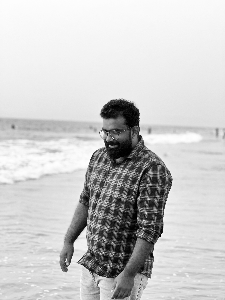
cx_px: 112
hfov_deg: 19.1
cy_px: 150
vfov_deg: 25.3
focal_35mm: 77
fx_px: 667
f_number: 2.8
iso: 125
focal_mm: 9
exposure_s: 1/121
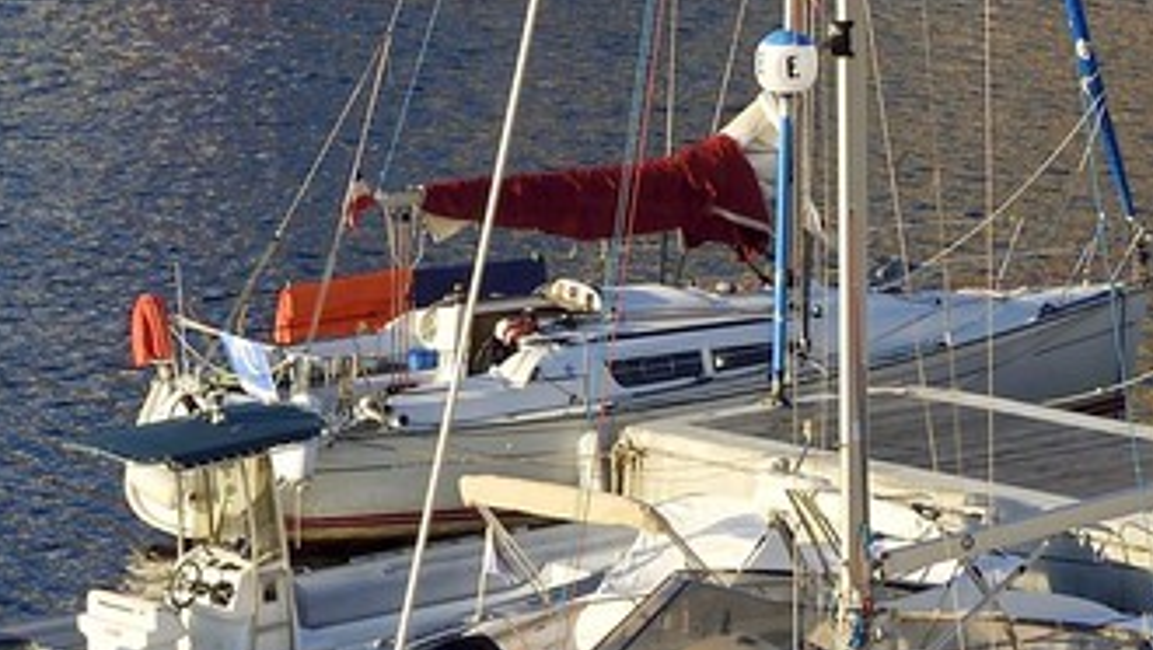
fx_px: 8687
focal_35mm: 284
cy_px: -1143
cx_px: 1487
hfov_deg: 7.5
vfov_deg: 4.2
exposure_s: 1/250
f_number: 13
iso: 200
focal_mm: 56
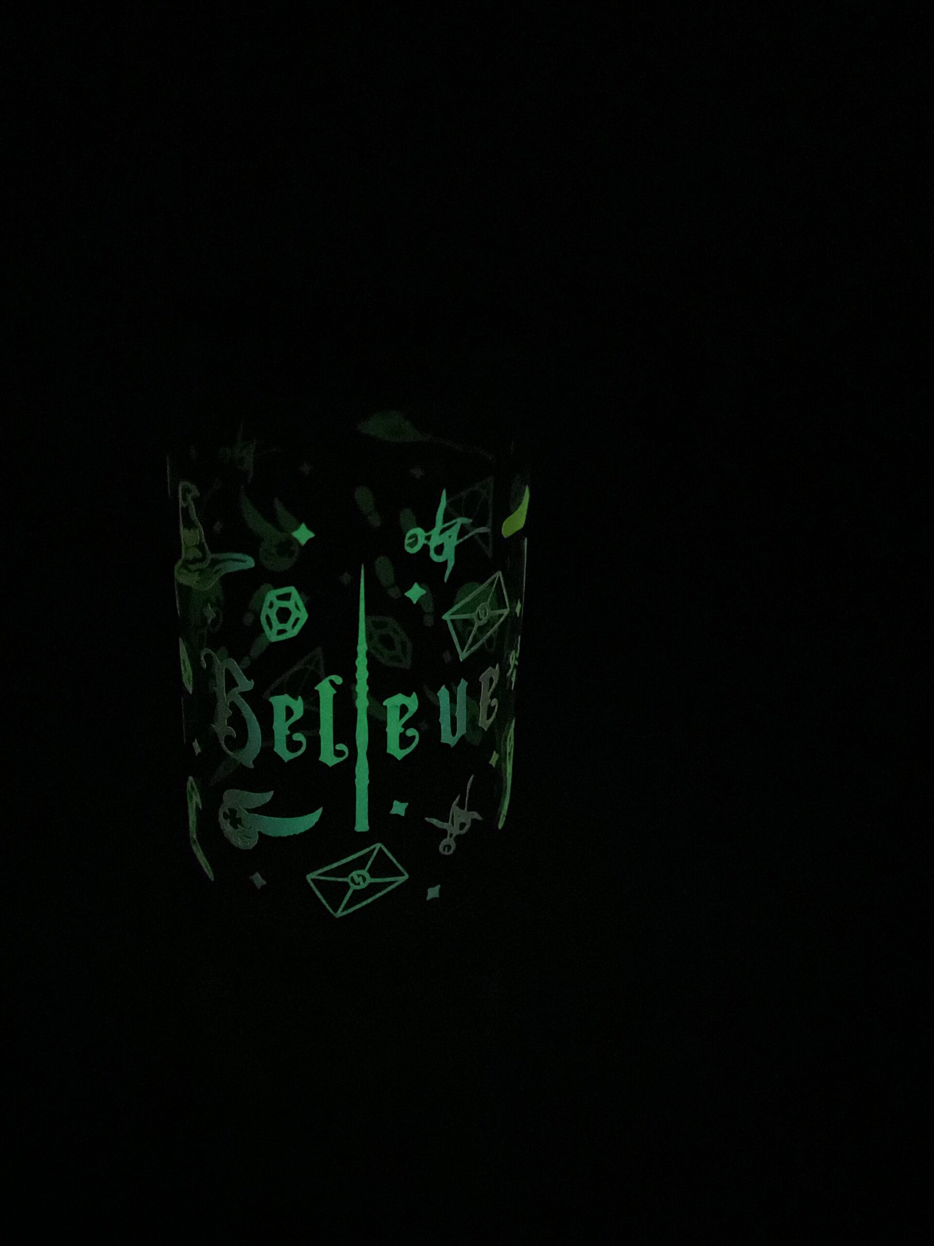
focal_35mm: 29
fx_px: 1043
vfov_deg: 61.7
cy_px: 623
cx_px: 467
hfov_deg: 48.2
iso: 1600
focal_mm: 3
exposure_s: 1/15
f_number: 1.8
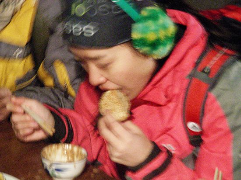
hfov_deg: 11.5
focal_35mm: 172
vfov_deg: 8.6
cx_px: 120
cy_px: 90
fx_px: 1197
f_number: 3.5
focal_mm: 28.7
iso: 800
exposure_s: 1/3.5
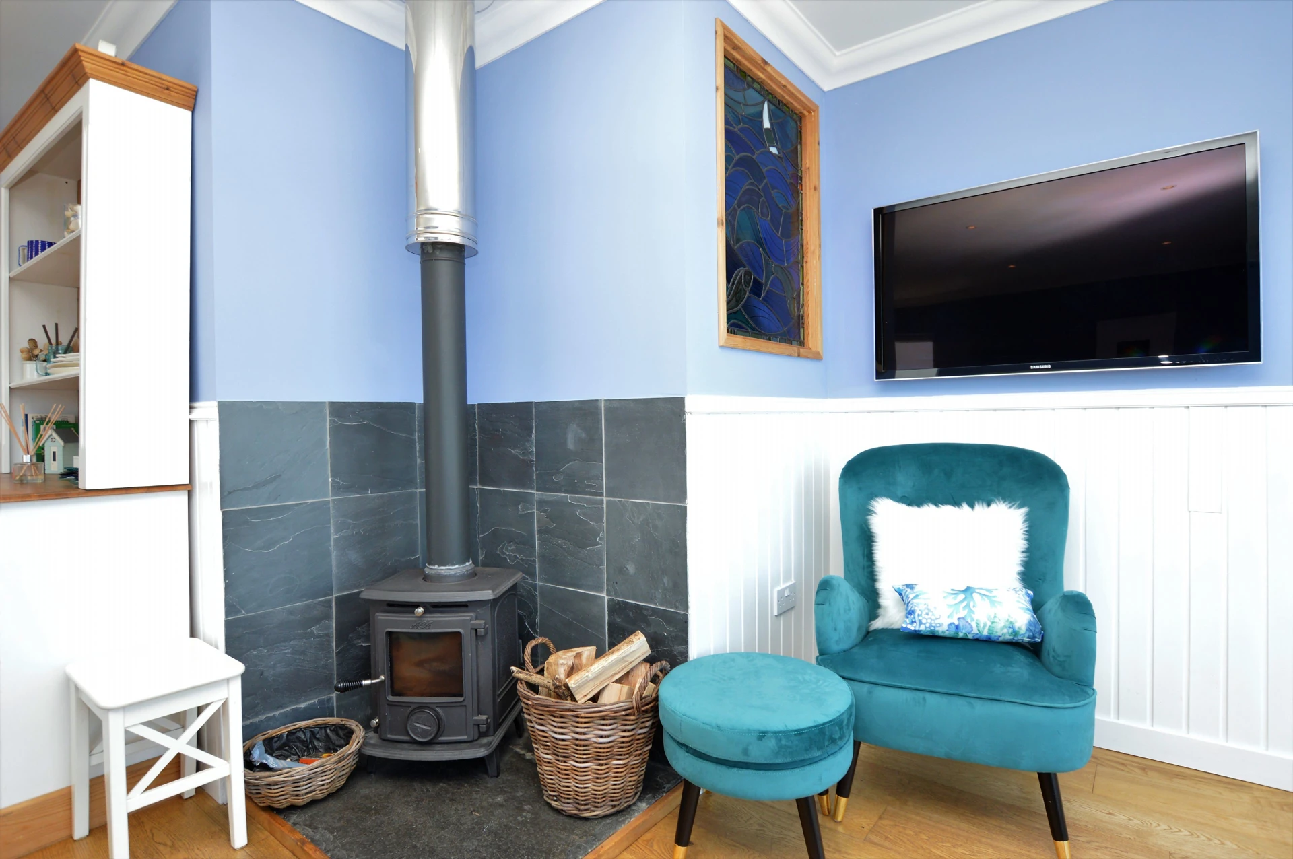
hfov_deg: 90.1
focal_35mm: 18
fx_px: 646
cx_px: 646
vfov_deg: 67.3
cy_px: 430
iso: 400
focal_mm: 12
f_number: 5
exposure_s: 1/100
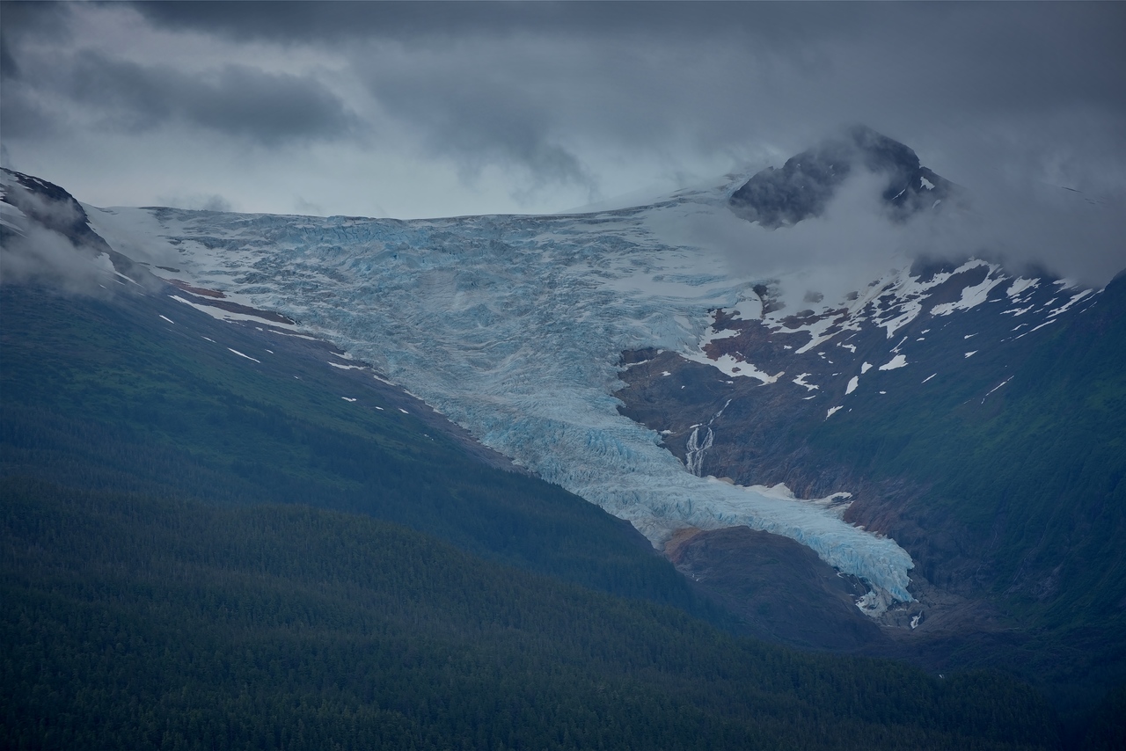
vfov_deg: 9.8
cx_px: 563
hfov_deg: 14.7
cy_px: 376
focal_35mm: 140
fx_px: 4380
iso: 100
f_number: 9
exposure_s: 1/320
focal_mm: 140
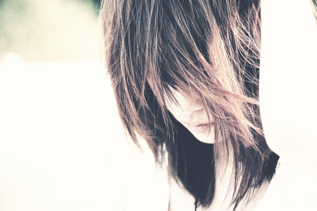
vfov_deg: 6.9
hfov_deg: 10.3
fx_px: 1760
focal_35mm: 200
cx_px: 158
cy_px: 106
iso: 200
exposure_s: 1/250
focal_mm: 200
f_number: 5.6
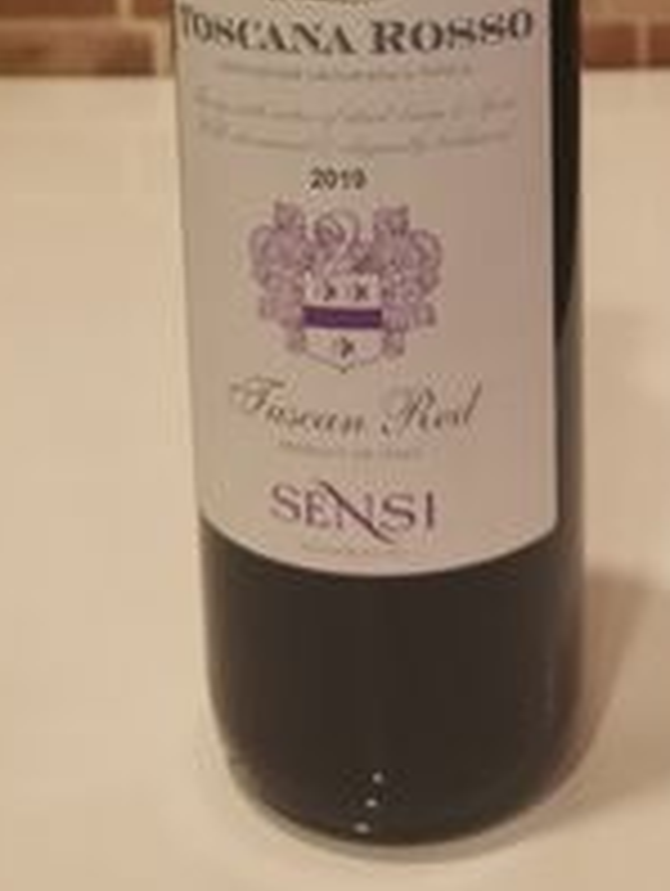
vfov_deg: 30.4
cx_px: 373
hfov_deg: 25.3
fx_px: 1494
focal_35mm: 58
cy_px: -36
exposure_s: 1/50
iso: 400
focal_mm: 5.58
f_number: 1.8
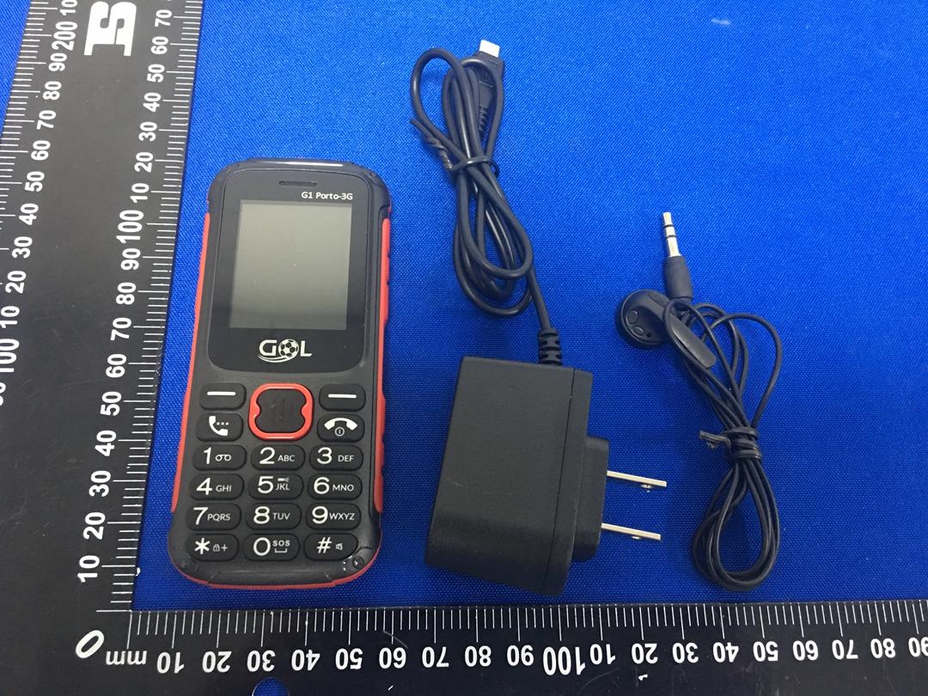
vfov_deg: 48.2
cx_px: 464
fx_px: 777
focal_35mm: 29
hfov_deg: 61.7
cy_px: 348
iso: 125
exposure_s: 1/8
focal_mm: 4.15
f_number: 2.2
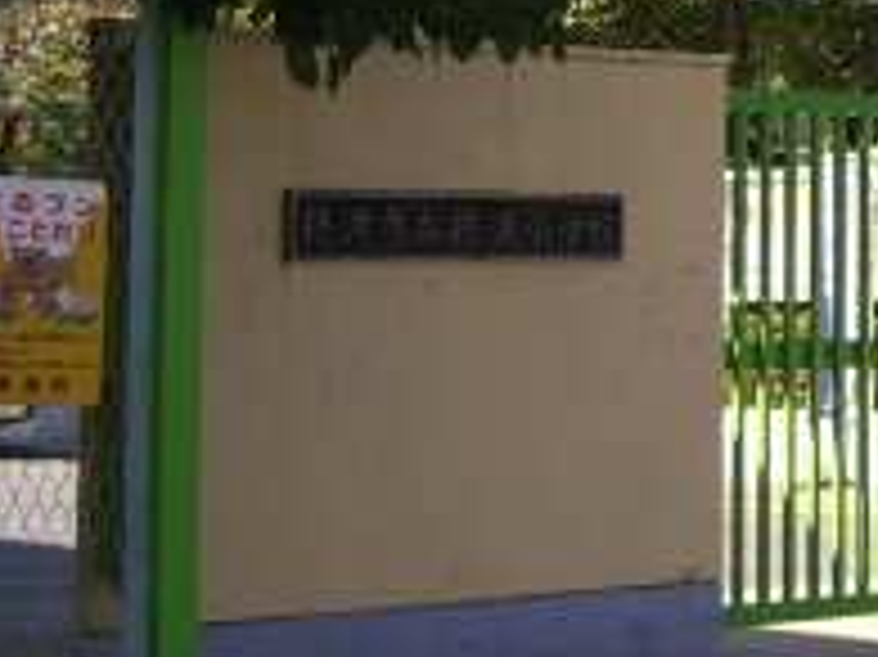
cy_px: -171
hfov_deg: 14.7
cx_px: 1324
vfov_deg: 11.6
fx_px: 3169
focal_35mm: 125
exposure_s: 1/800
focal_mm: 7.9
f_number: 2.8
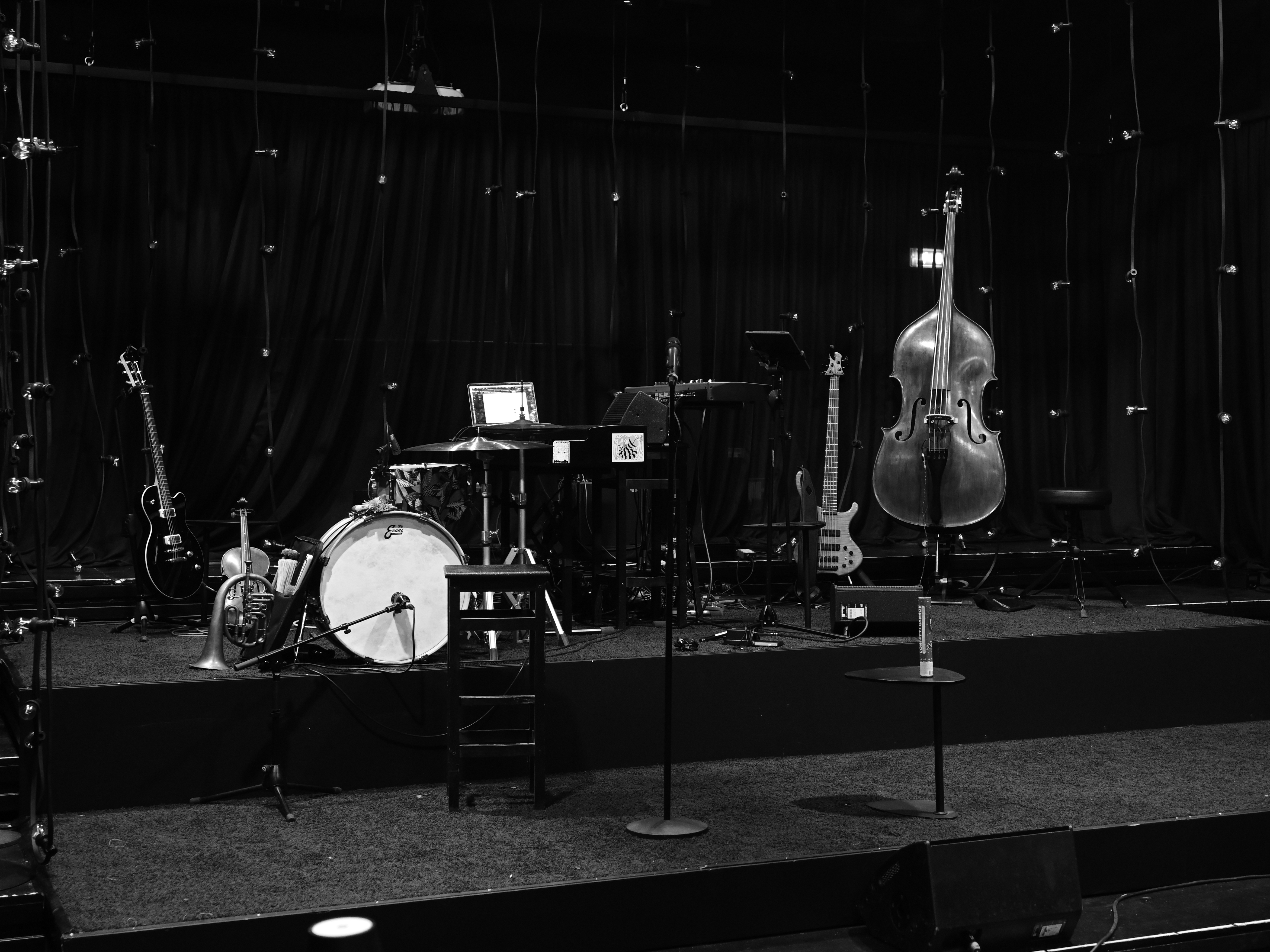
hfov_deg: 39.6
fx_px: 1761
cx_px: 718
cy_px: 459
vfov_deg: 30.3
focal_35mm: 48
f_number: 3.2
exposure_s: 1/60
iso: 800
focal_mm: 28
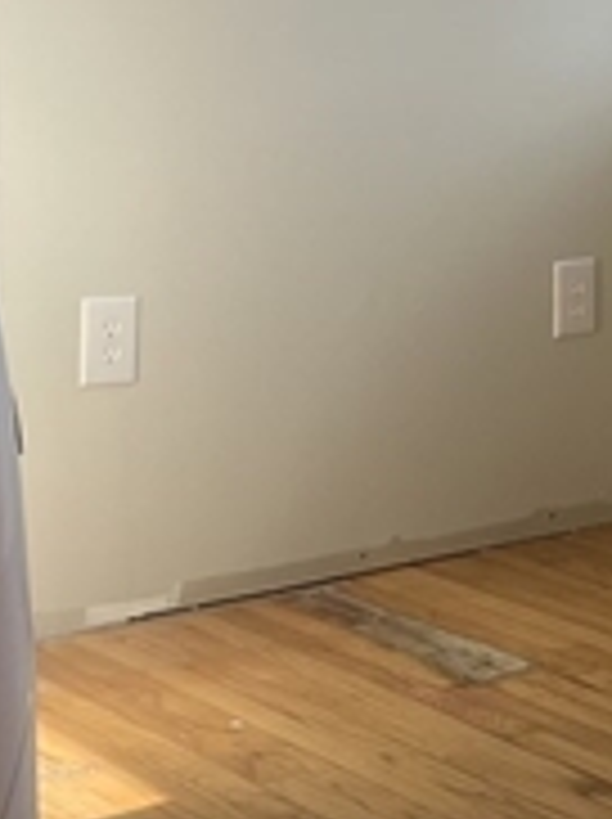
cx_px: 837
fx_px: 2599
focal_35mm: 110
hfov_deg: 12.9
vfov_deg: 17.9
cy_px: 284
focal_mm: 5.1
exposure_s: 1/520
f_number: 1.6
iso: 50
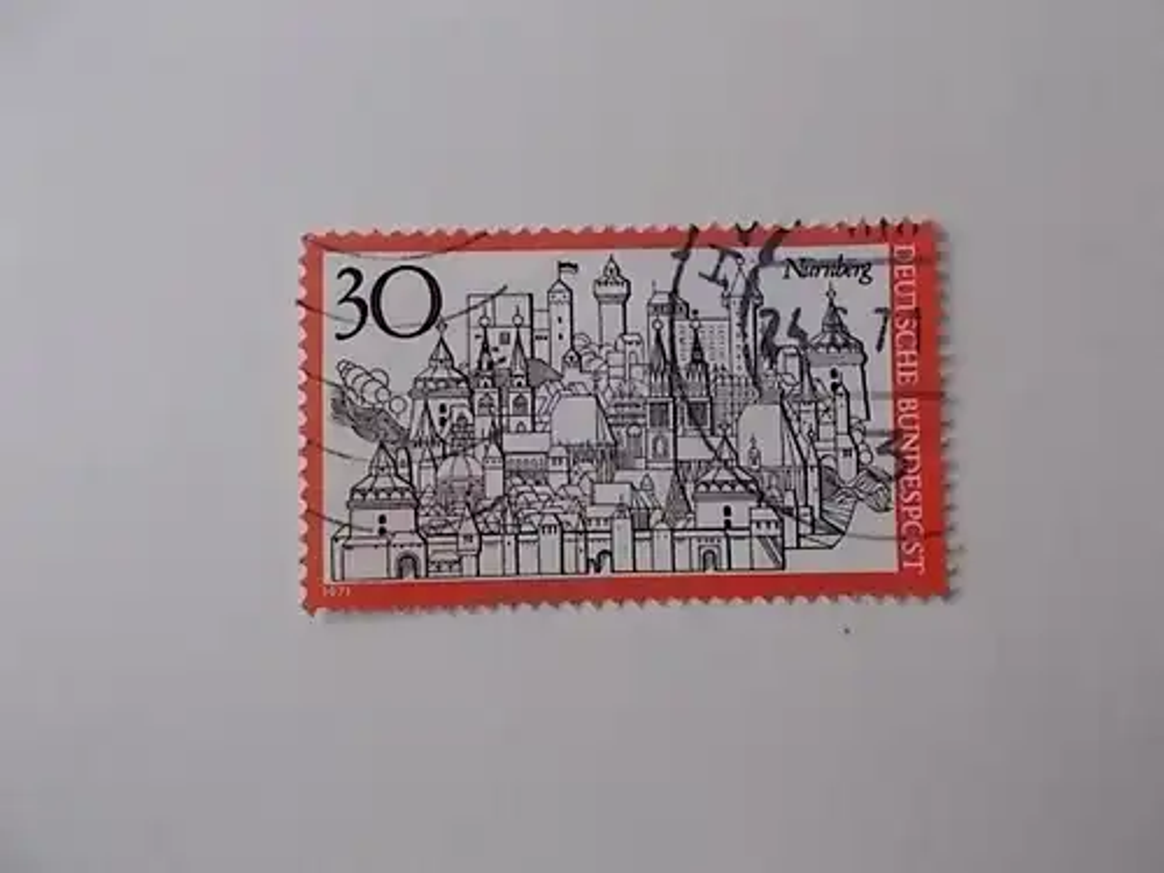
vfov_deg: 53.1
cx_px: 582
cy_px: 436
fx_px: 874
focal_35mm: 26
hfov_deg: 67.3
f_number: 3.2
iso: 200
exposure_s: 1/13
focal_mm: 4.6
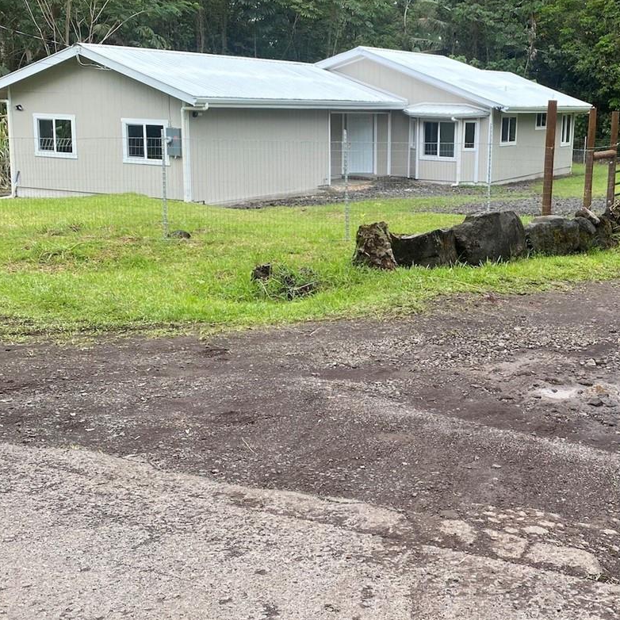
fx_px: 952
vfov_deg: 36.1
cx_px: 440
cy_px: 294
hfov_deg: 35.5
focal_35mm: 47
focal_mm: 4.25
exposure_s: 1/905
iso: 32
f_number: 1.8
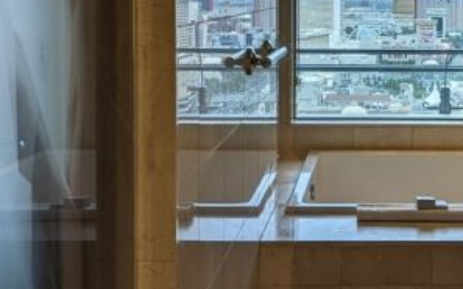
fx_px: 832
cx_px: 385
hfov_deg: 30.2
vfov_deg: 19.4
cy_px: 40
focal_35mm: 66
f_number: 1.85
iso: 40
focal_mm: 6.81
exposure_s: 1/120
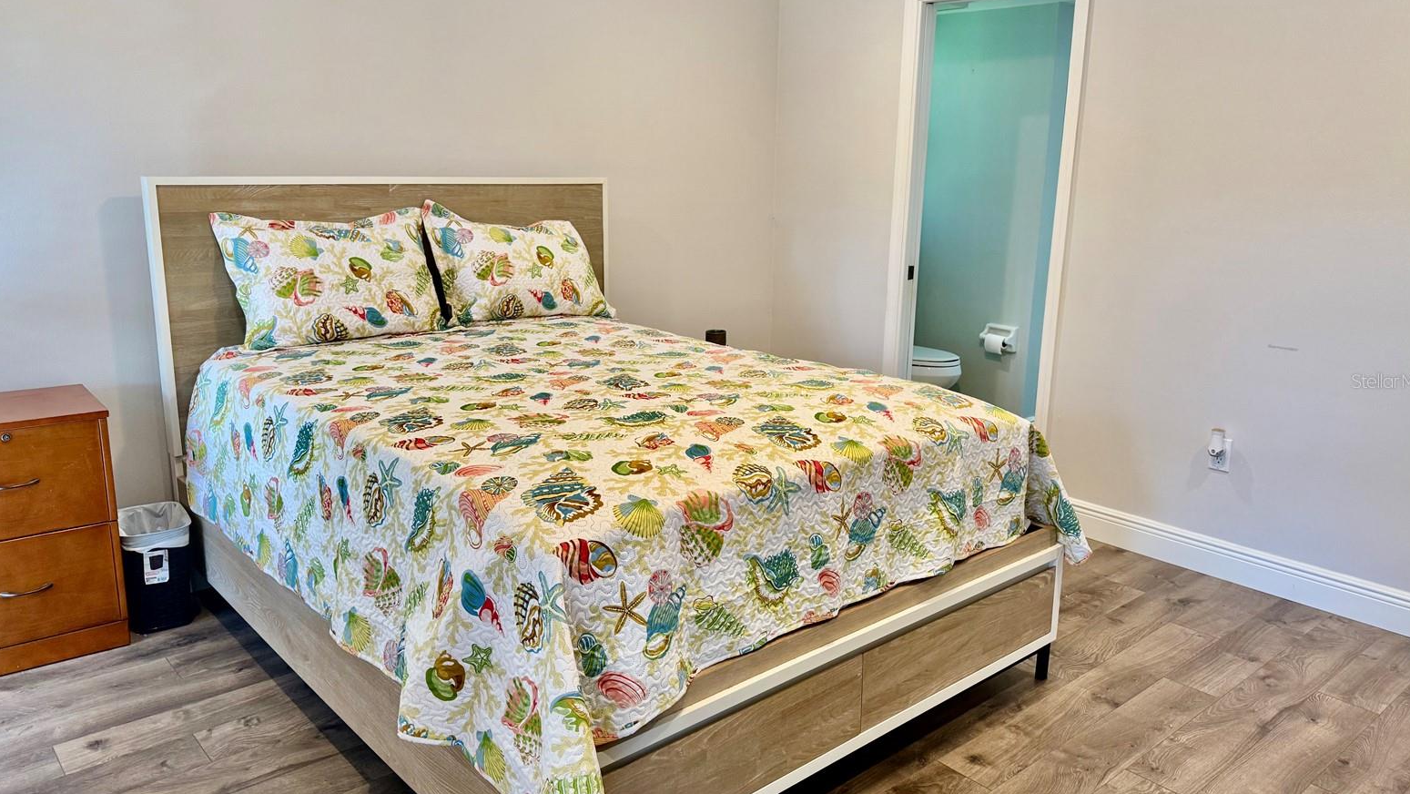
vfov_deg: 42.9
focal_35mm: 27
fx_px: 1010
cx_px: 709
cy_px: 381
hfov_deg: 69.8
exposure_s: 1/120
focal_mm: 6.76
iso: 160
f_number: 1.78
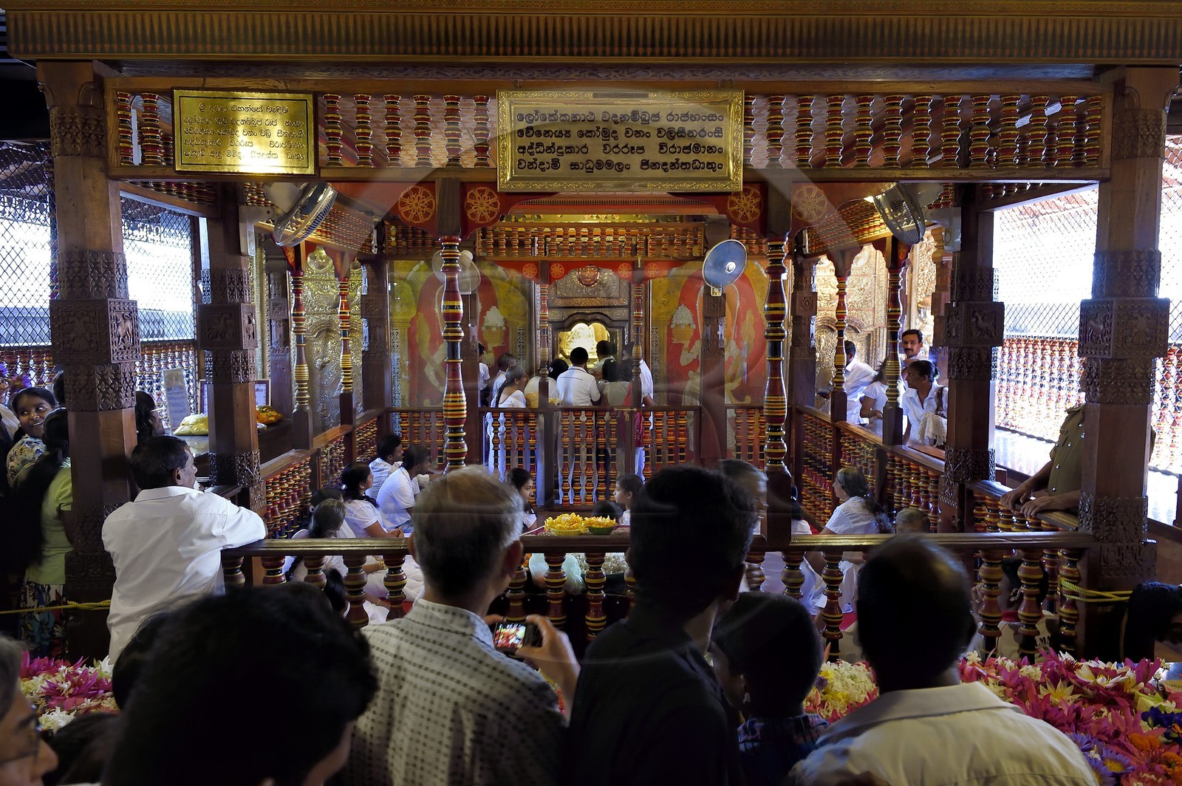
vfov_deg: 49.5
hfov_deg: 69.4
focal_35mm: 26
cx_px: 591
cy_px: 393
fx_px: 853
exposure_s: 1/40
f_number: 6.3
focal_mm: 26
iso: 3200
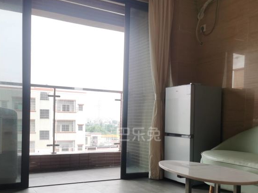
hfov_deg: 47.9
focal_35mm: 39
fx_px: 291
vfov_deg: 36.4
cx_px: 124
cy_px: 129
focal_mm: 5.56
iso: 50
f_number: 1.6
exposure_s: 1/131
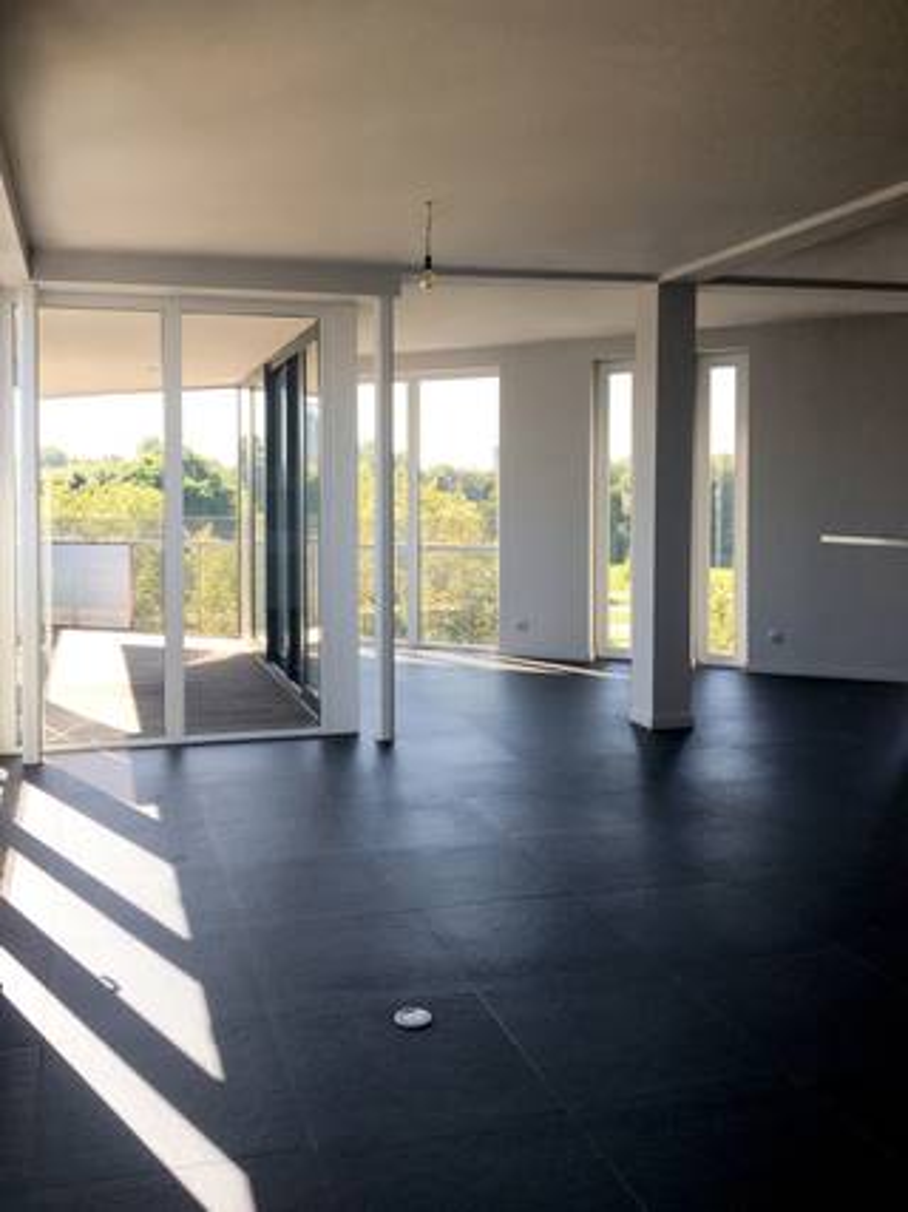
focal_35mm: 29
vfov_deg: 61.7
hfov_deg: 48.2
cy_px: 606
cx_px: 454
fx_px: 1015
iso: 25
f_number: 2.2
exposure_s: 1/230
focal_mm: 4.15
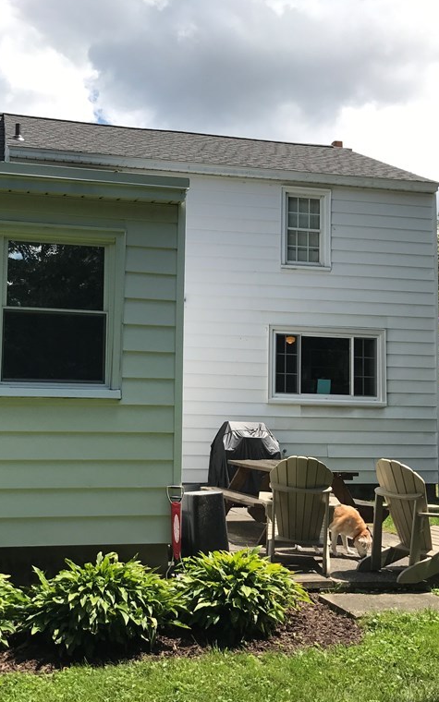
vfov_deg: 49.3
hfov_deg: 31.7
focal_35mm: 40
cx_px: 142
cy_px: 348
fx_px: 766
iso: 20
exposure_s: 1/1916
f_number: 1.8
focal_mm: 3.99
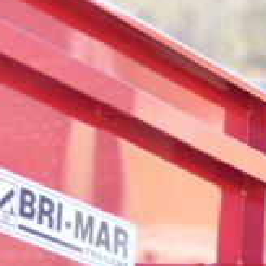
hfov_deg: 5.0
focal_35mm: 342
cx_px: -246
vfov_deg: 5.1
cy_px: 350
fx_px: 2973
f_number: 1.4
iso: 100
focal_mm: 50
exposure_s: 1/500
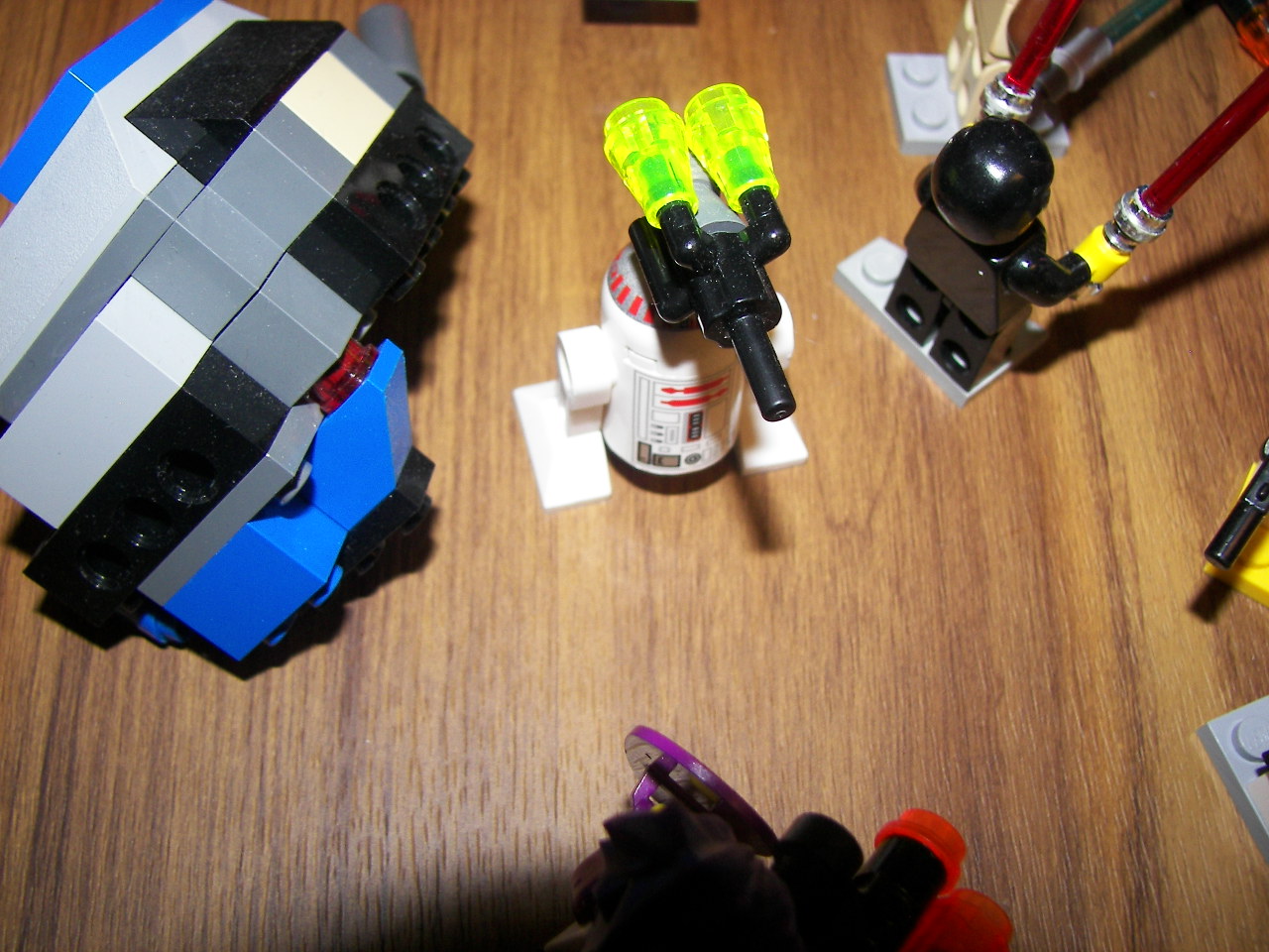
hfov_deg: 51.4
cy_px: 476
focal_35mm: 36
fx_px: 1320
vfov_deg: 39.7
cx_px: 634
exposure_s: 1/30
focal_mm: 6
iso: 100
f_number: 2.8
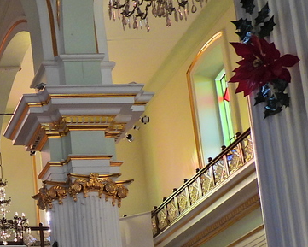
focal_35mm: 83
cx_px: -202
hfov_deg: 19.0
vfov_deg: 17.8
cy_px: 273
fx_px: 757
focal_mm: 4.3
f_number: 2.8
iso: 100
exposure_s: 1/30
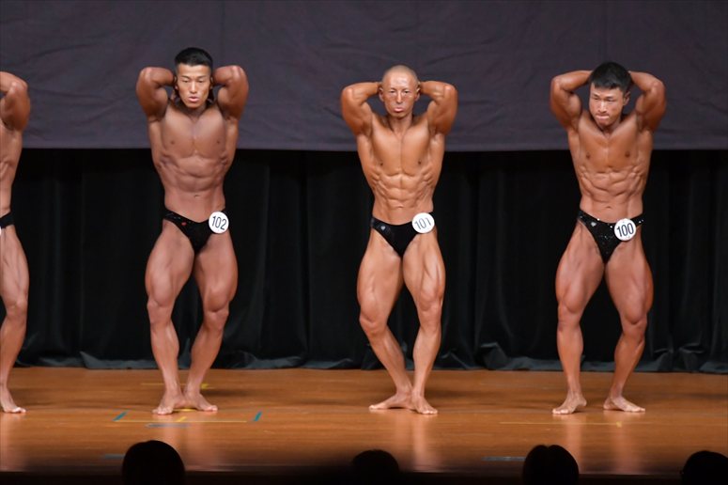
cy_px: 242
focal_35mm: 255
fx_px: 5154
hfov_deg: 8.1
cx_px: 364
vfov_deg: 5.4
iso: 5000
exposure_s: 1/400
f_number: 5.6
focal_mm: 170
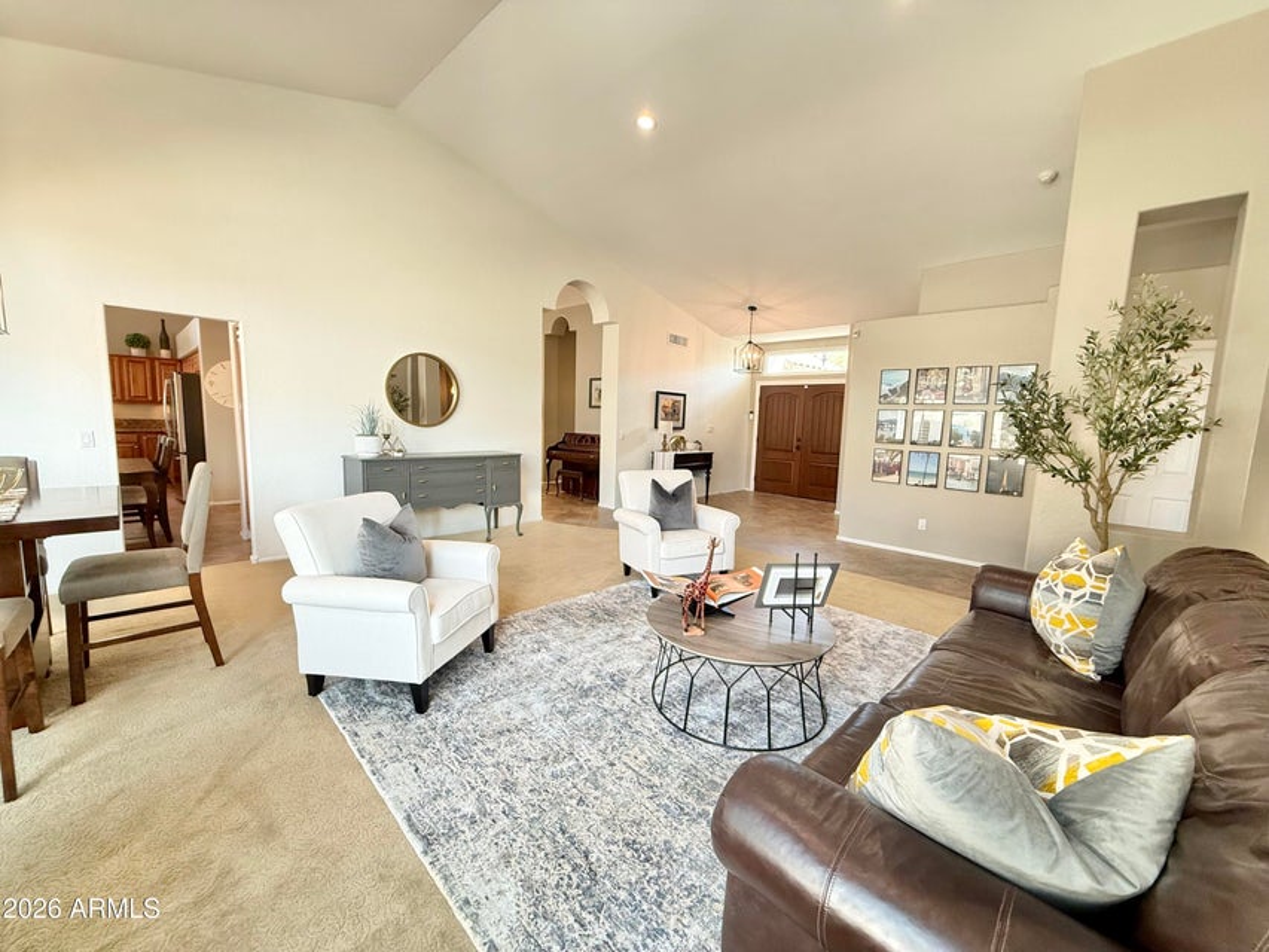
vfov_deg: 85.7
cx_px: 634
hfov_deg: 102.1
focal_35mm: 14
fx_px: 513
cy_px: 476
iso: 320
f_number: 2.2
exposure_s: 1/120
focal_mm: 2.22
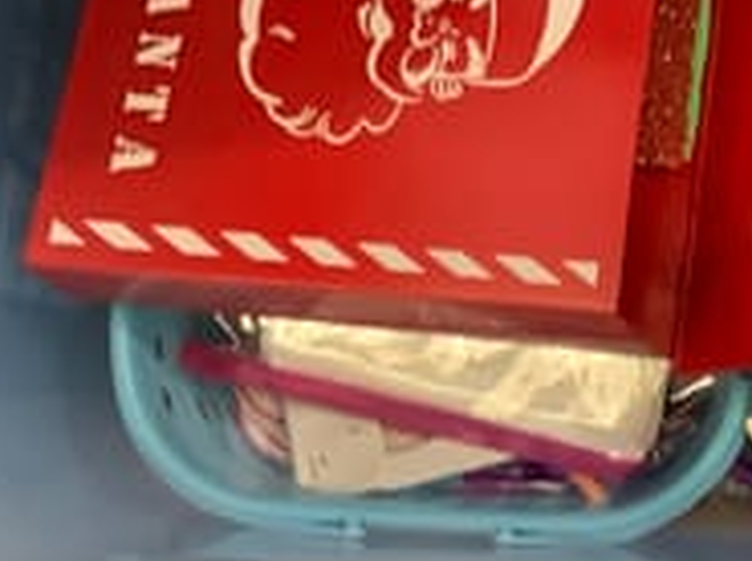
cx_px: 732
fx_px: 1821
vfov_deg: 17.4
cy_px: 140
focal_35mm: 84
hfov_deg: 22.5
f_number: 2.4
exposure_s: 1/25
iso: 640
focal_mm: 3.3
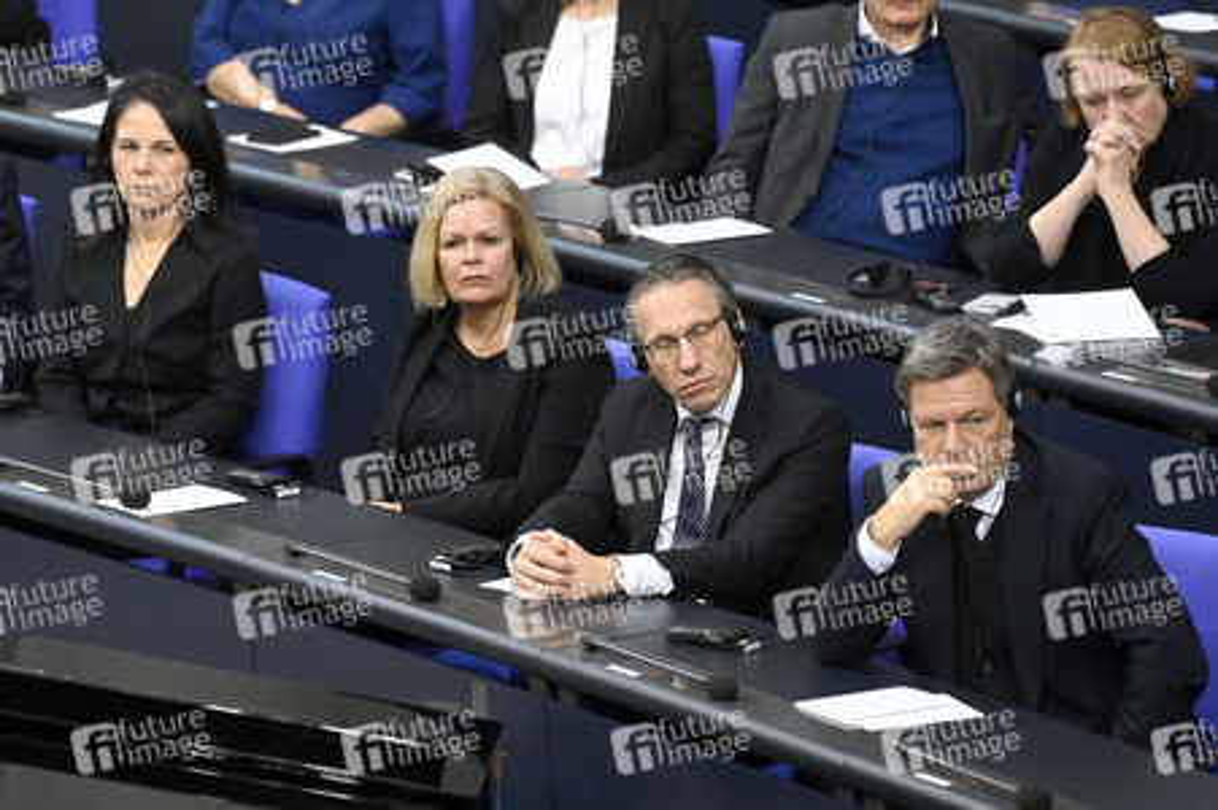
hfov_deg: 6.1
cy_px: 405
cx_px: 609
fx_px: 11495
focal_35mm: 340
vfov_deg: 4.0
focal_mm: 340
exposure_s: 1/400
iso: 10000
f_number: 5.6
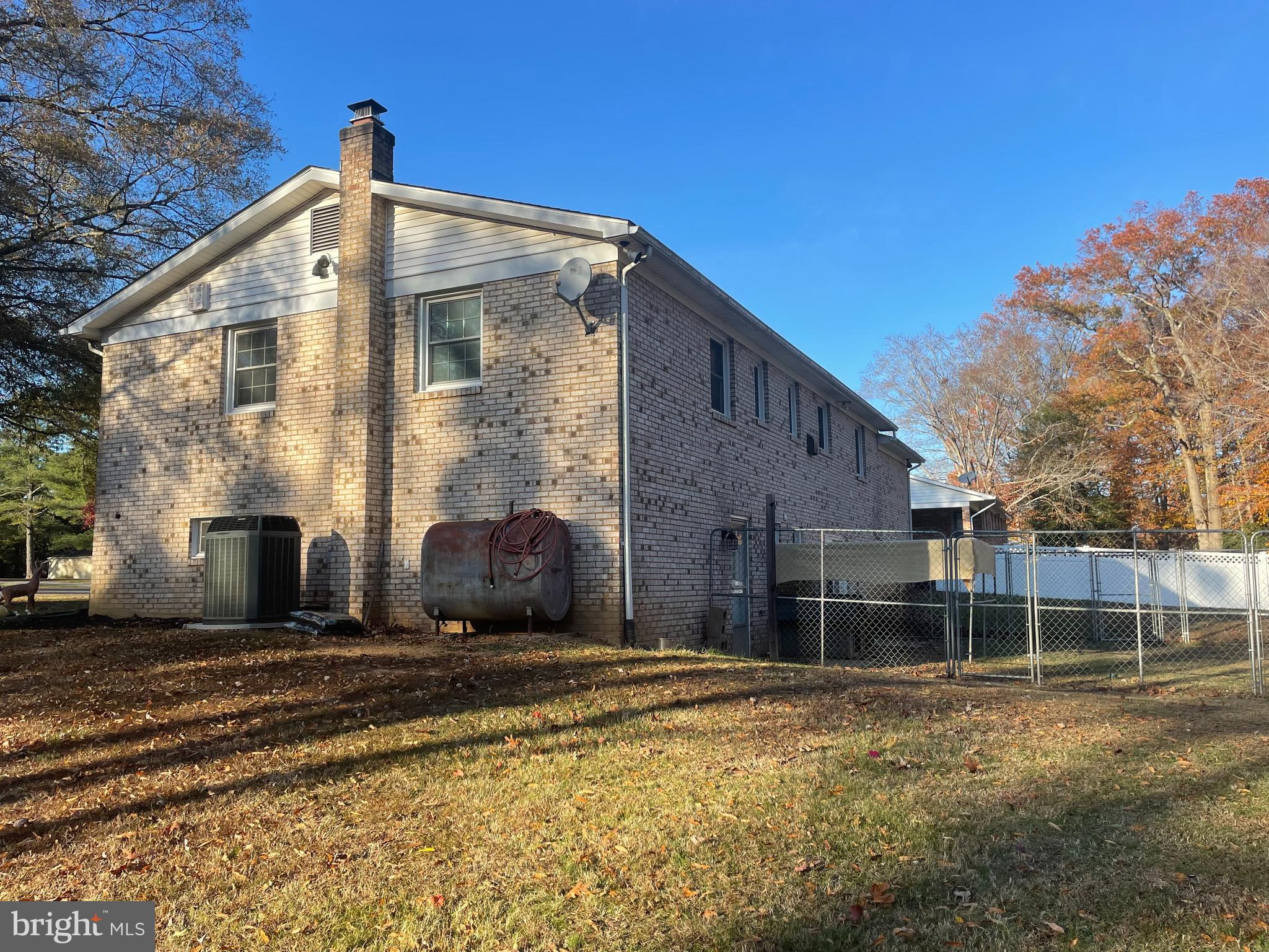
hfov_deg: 67.3
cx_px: 634
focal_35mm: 26
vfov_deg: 53.1
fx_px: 953
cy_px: 476
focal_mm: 4.2
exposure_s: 1/1383
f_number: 1.6
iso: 32
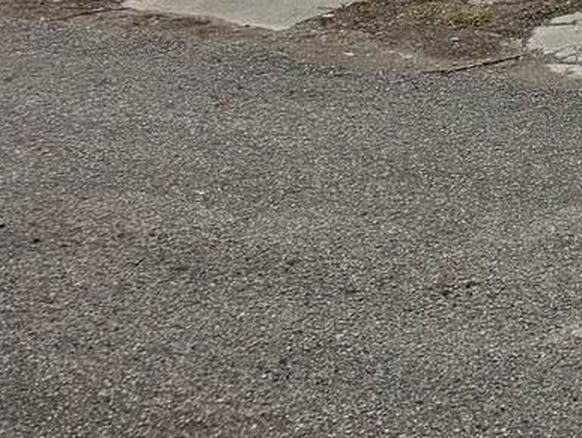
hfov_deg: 20.5
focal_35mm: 76
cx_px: 953
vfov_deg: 17.4
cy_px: -223
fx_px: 1279
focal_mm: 6.3
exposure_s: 1/230
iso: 10
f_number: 1.7
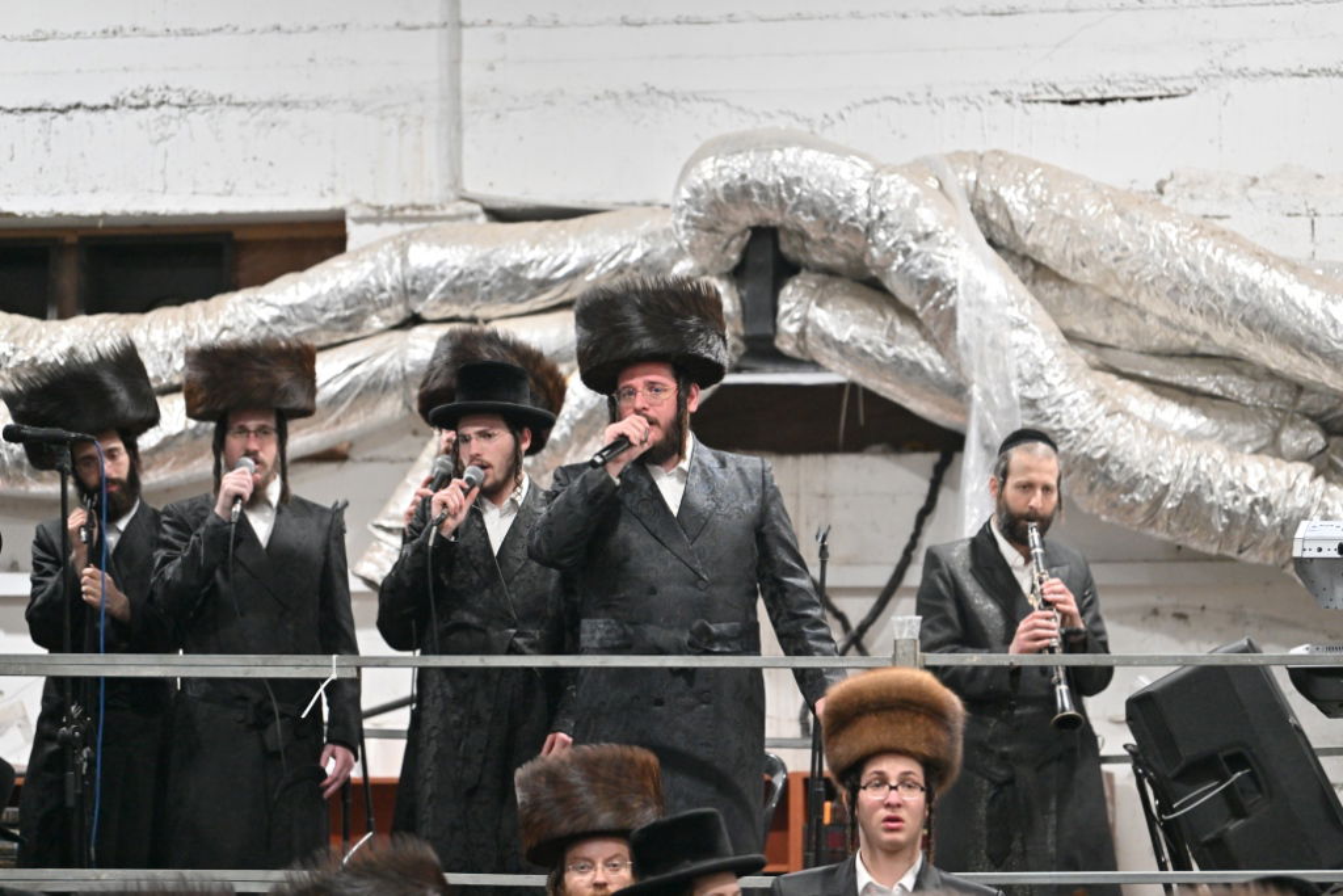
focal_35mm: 200
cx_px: 672
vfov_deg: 6.9
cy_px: 448
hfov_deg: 10.3
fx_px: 7462
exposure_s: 1/400
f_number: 2.8
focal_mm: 200
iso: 1600
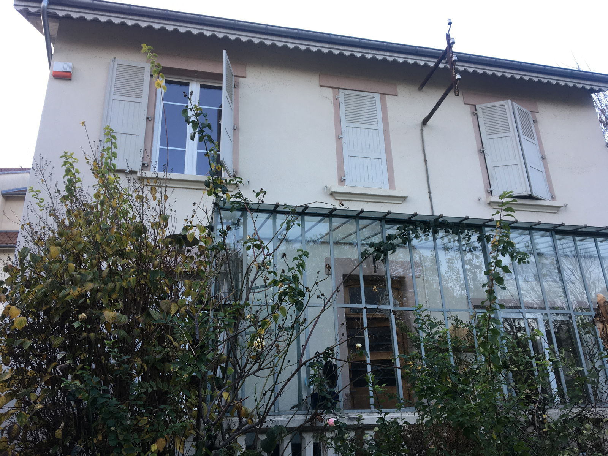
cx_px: 304
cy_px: 228
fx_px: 509
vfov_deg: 48.2
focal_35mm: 29
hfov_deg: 61.7
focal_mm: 4.15
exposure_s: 1/100
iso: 32
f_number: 2.2
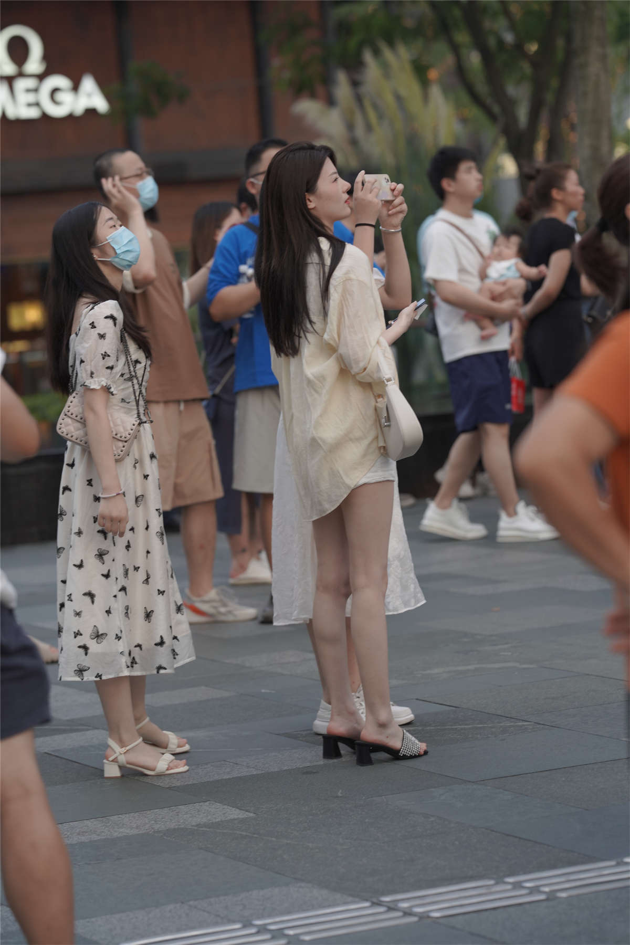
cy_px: 472
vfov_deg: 15.2
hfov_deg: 10.2
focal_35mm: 135
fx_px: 3543
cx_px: 315
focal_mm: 135
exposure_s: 1/500
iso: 500
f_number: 3.5
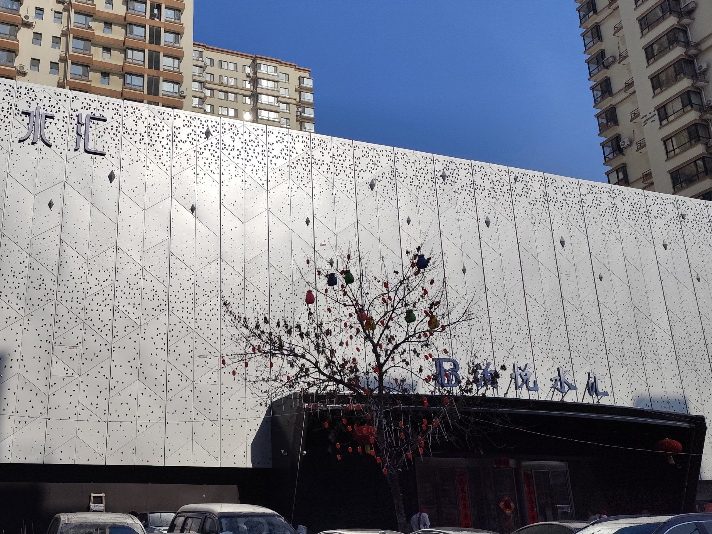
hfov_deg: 52.7
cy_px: 314
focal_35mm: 34
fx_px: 699
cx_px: 225
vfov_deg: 41.6
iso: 50
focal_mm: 6.14
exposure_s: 1/10000
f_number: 1.65
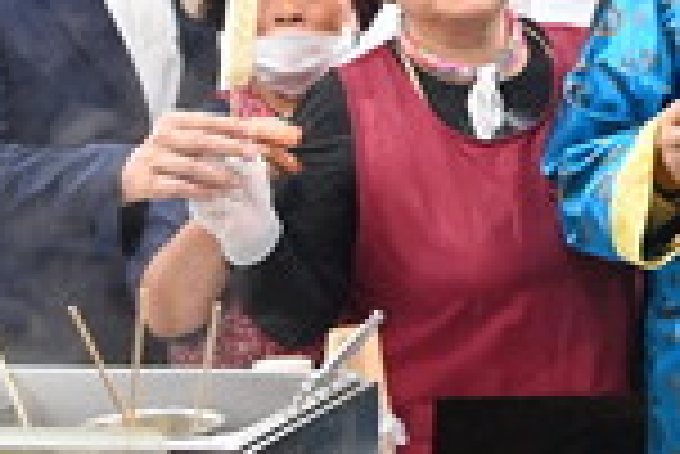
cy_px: -81
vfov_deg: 11.7
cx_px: 1004
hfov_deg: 16.3
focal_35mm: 115
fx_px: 2174
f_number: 3.2
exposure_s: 1/200
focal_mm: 29
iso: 1000
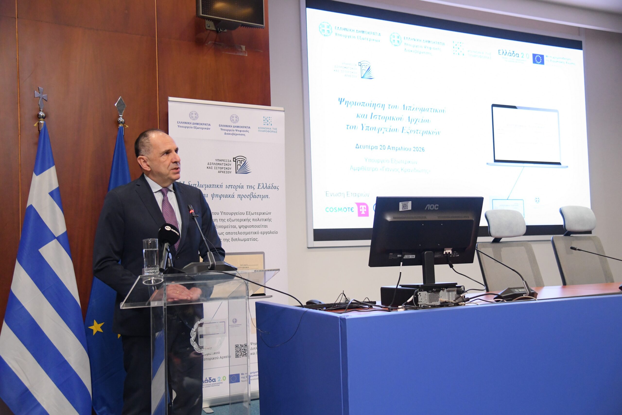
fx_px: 605
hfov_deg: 54.4
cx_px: 311
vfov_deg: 37.9
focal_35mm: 35
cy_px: 208
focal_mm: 35
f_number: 4
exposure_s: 1/250
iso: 5000
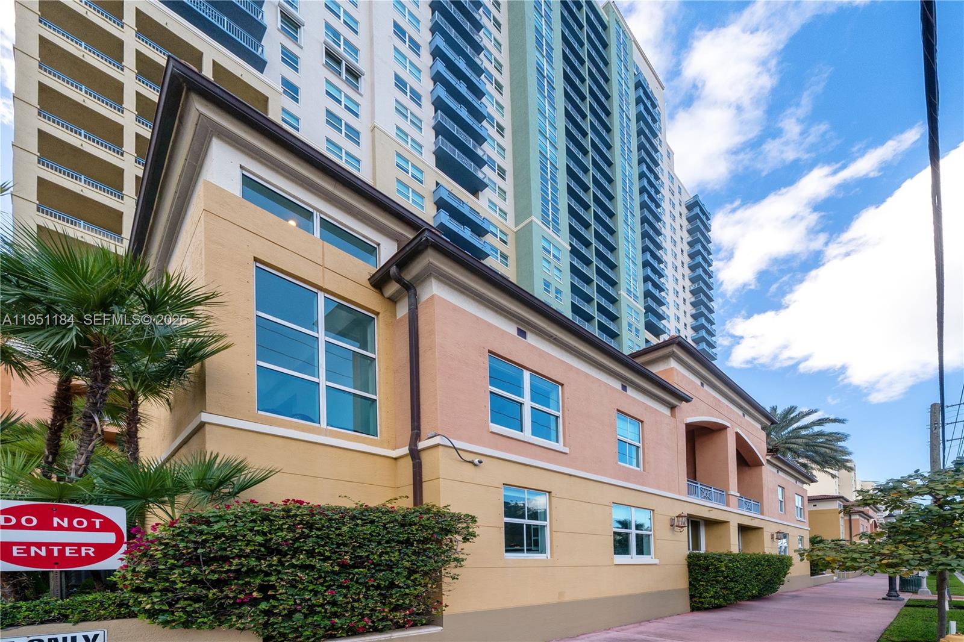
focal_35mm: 12
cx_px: 482
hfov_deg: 112.6
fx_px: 321
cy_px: 321
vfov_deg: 90.0
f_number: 10
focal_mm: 12
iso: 400
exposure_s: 1/250
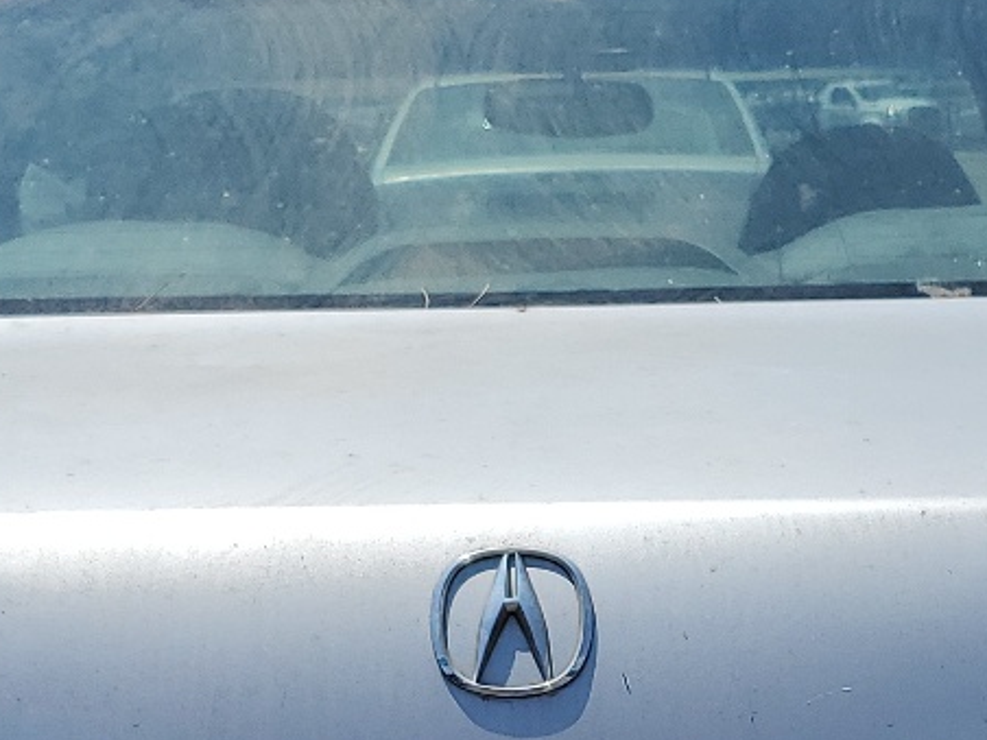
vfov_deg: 15.5
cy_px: 858
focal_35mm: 92
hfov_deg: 21.3
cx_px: 596
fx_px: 2623
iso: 50
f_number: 1.5
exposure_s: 1/5000
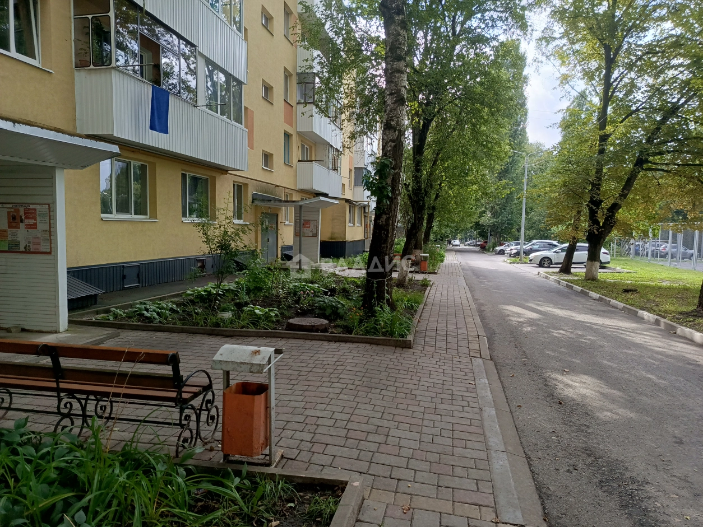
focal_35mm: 23
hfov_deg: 73.9
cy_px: 264
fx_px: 467
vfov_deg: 58.9
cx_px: 352
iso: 100
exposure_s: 1/160
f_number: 1.75
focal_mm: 5.25
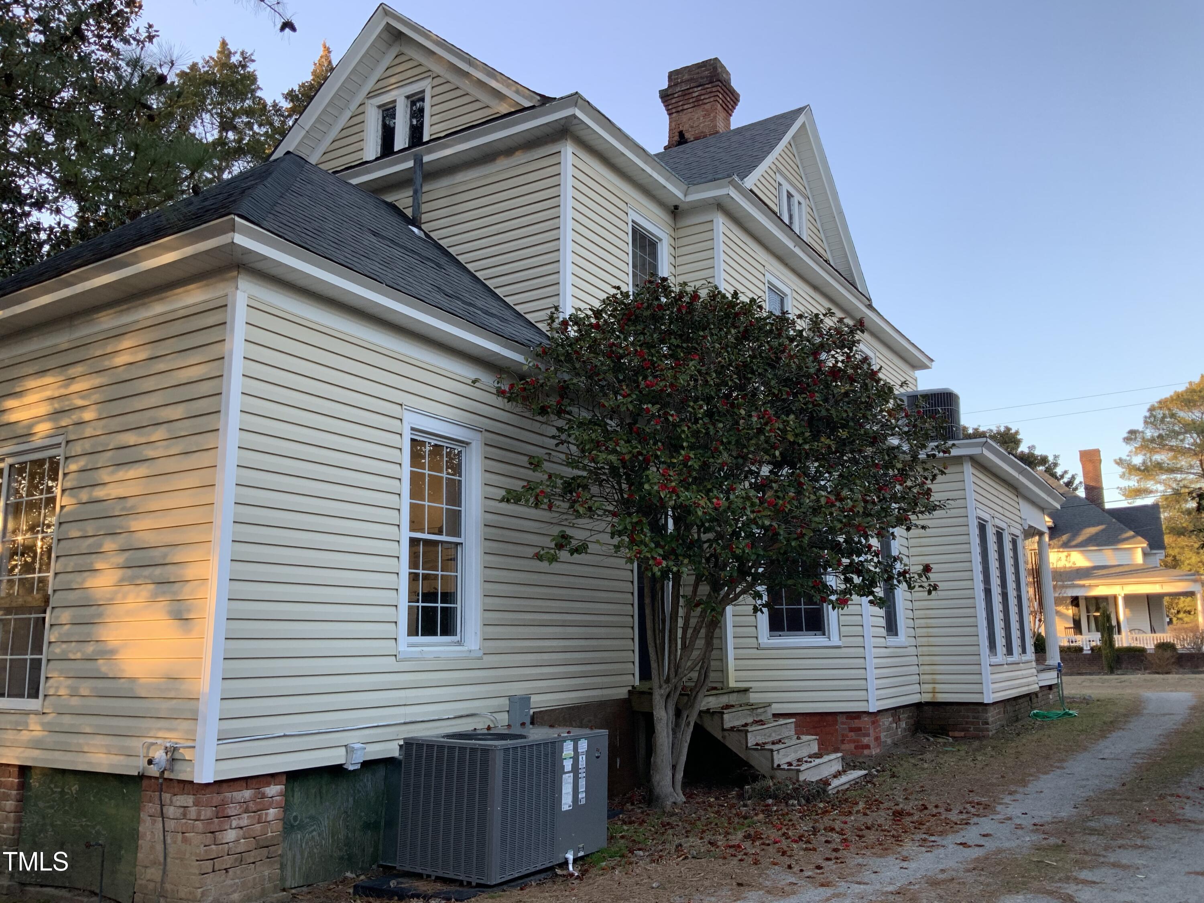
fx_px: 1009
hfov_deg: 61.7
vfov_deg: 48.2
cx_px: 602
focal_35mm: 29
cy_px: 452
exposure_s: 1/120
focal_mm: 3
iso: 32
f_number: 1.8
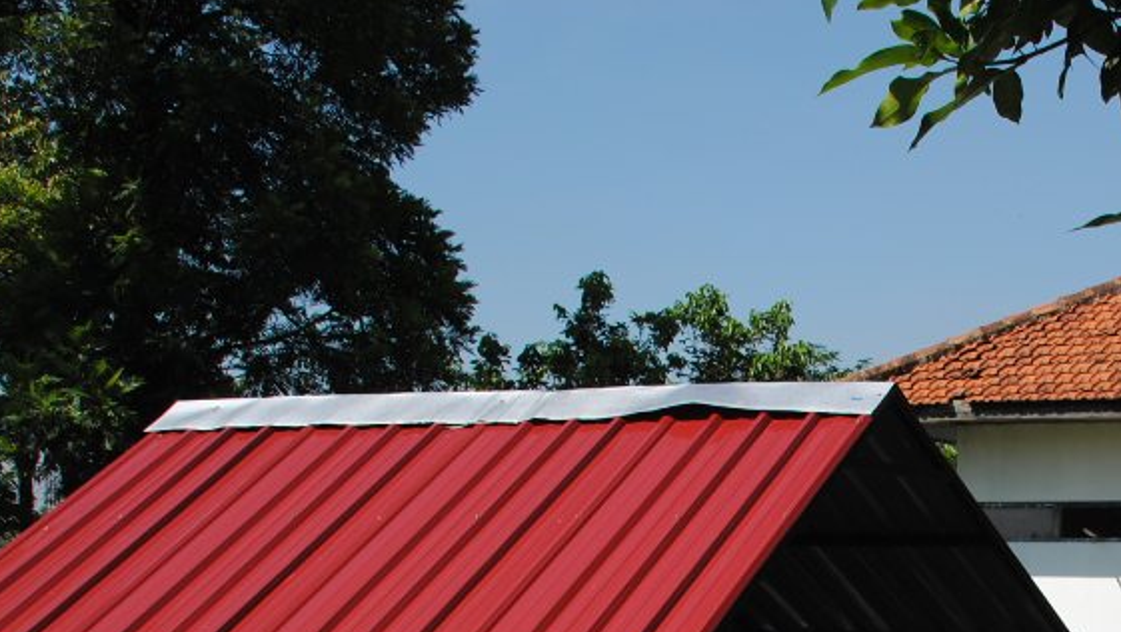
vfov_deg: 15.2
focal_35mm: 77
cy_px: 720
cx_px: 937
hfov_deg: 26.9
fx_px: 2290
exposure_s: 1/250
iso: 100
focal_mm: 24
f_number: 8
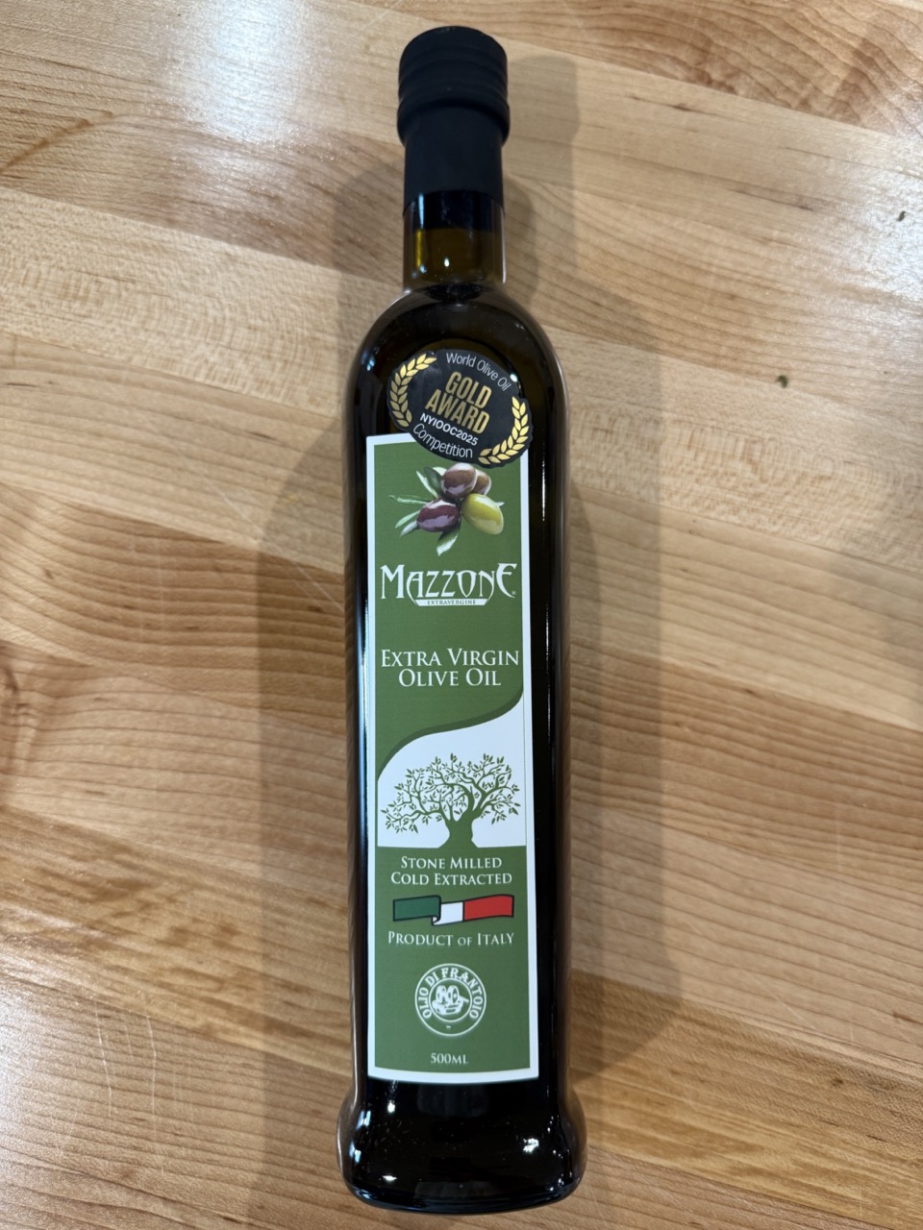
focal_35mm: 24
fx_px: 853
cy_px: 615
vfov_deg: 71.6
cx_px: 462
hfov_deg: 56.8
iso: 250
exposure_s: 1/60
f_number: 1.78
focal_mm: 6.76
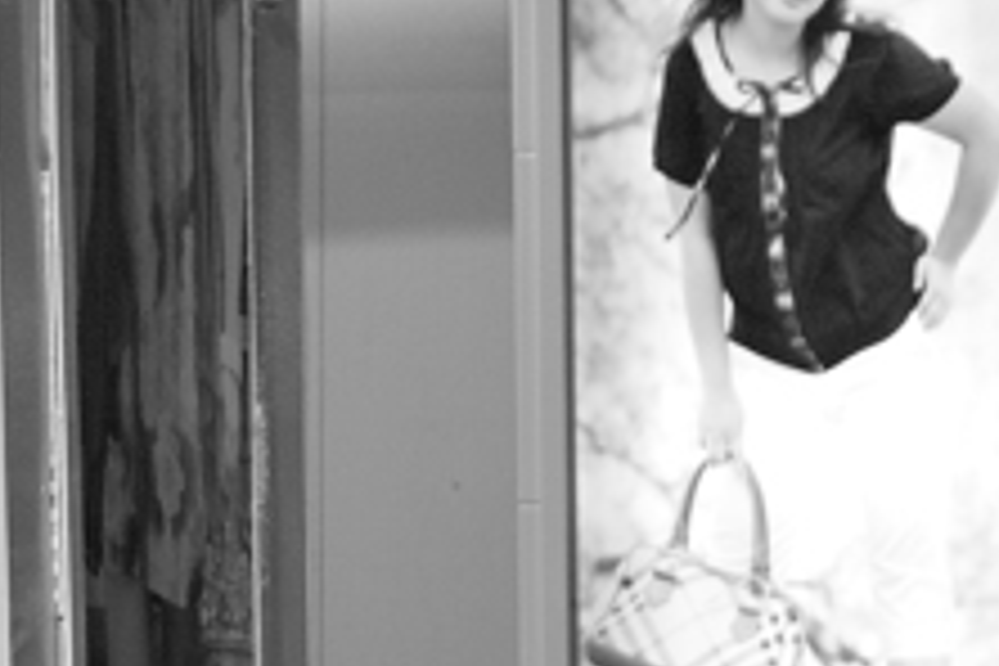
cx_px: 1678
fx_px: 5244
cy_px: 1323
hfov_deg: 10.4
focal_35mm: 189
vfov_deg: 7.0
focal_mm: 24.2
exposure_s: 1/100
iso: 800
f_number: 2.8
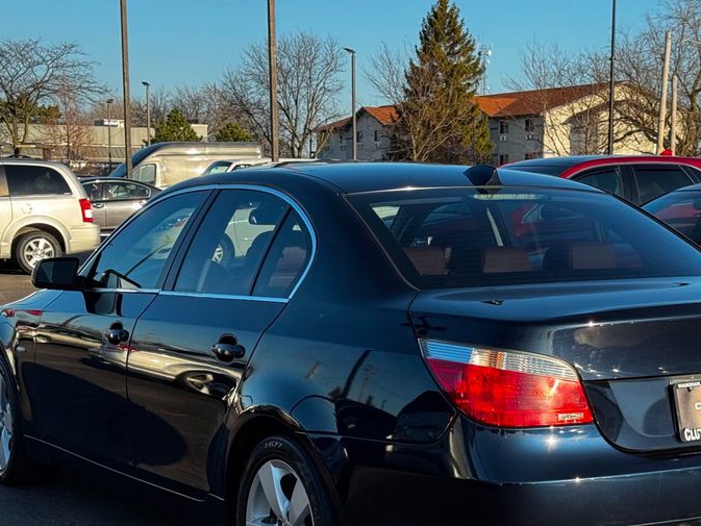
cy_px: 376
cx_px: 440
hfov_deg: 26.6
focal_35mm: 73
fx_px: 1479
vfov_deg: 20.1
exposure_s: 1/1263
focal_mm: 6.76
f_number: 1.78
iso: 64
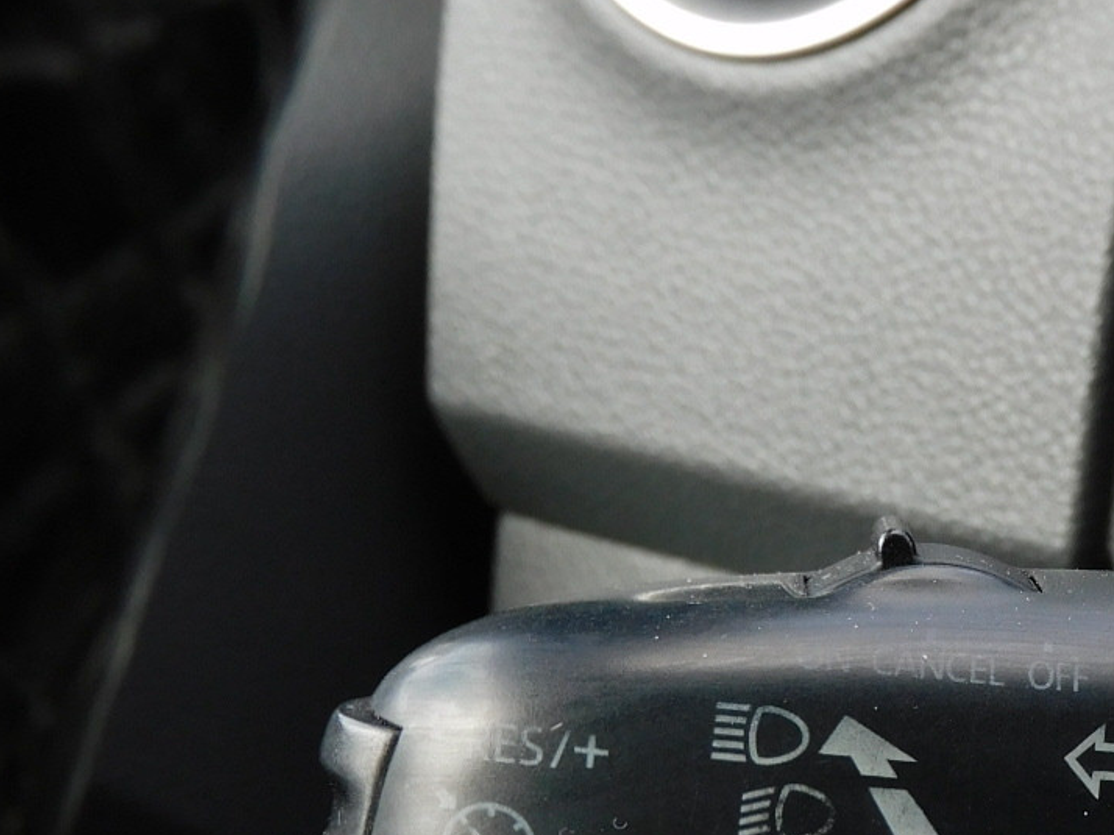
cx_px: 1058
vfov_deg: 19.7
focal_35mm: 74
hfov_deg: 25.3
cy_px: 670
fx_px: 2381
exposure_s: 1/100
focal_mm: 5.9
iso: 125
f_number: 3.6
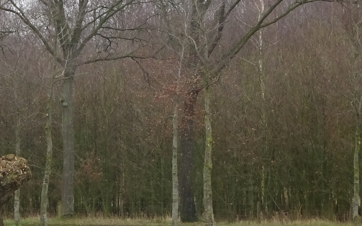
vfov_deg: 5.4
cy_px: 170
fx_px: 2397
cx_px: 147
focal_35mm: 243
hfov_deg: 8.6
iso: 125
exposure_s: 1/80
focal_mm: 13.69
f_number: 5
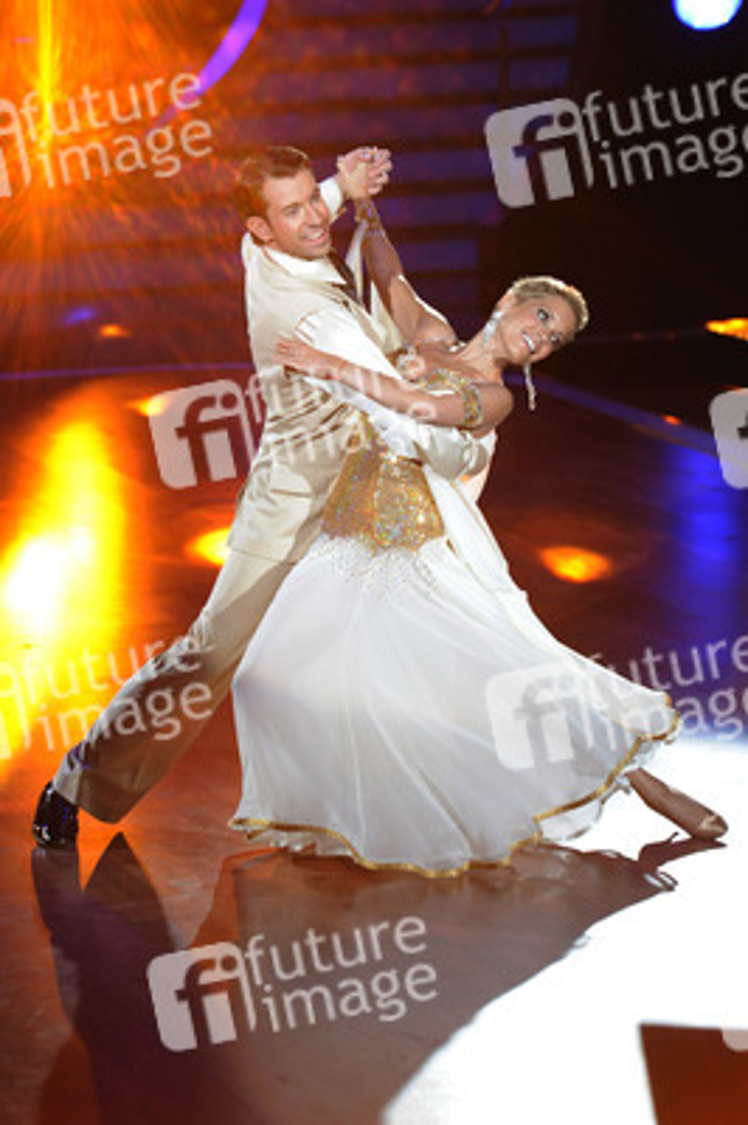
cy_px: 562
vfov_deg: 12.5
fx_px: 5151
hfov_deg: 8.3
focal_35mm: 165
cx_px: 374
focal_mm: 165
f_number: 5
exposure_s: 1/250
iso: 4000
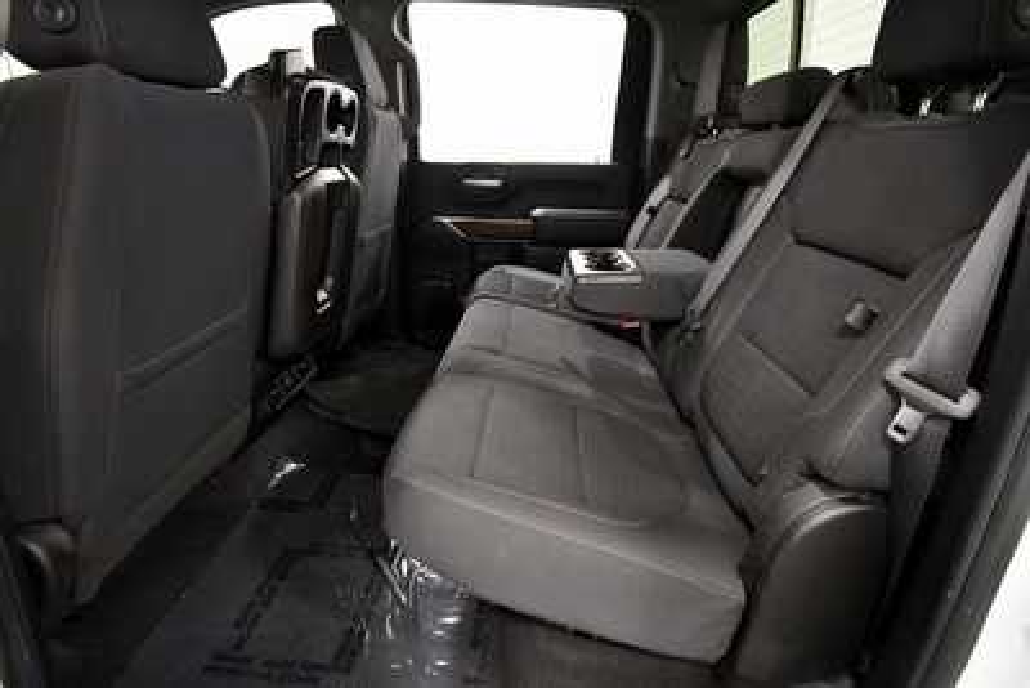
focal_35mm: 19
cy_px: 344
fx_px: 544
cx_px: 515
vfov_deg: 64.6
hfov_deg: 86.9
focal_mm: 13
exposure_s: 1/100
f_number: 4.8
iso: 3200
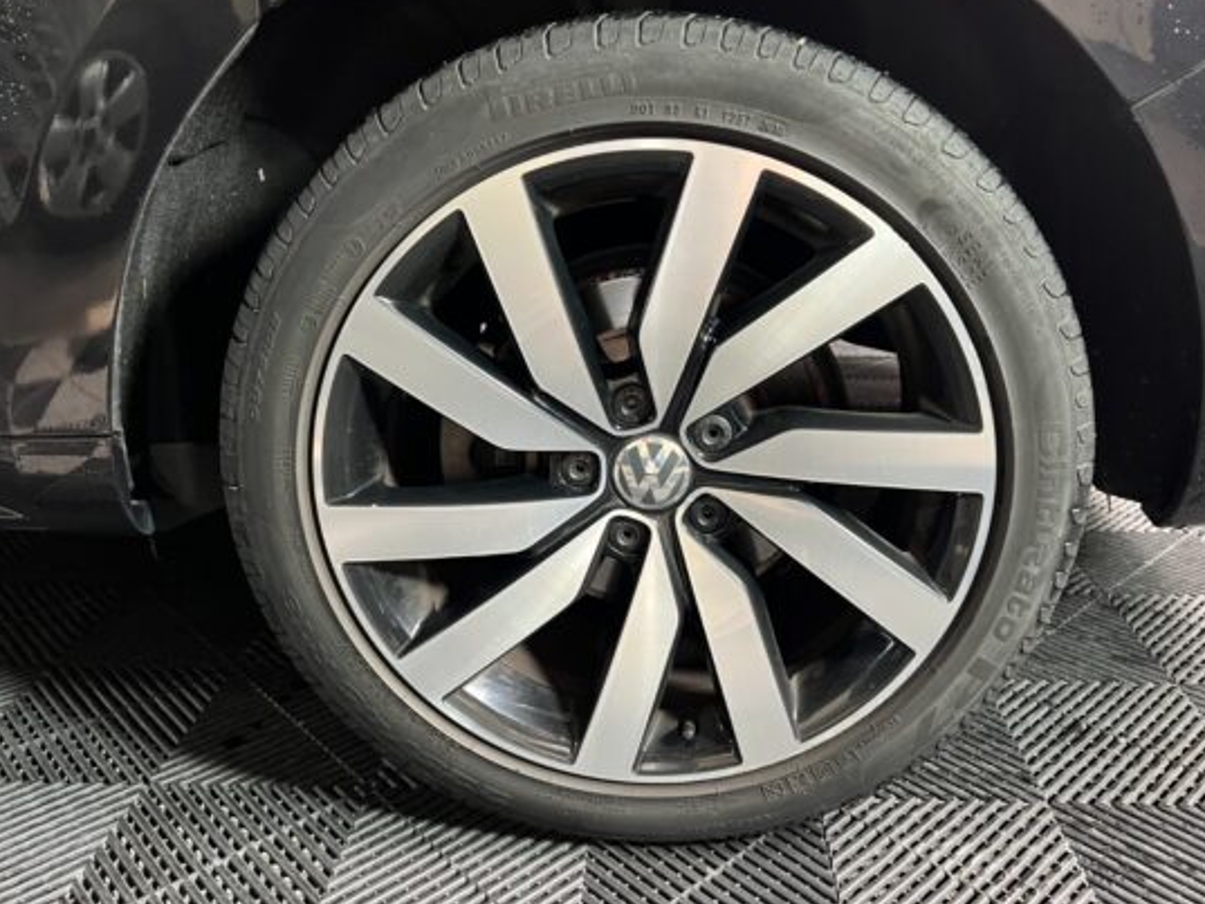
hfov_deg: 59.9
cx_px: 637
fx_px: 1045
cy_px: 421
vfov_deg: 46.8
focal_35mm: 30
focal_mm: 5.7
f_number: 1.5
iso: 400
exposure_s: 1/60
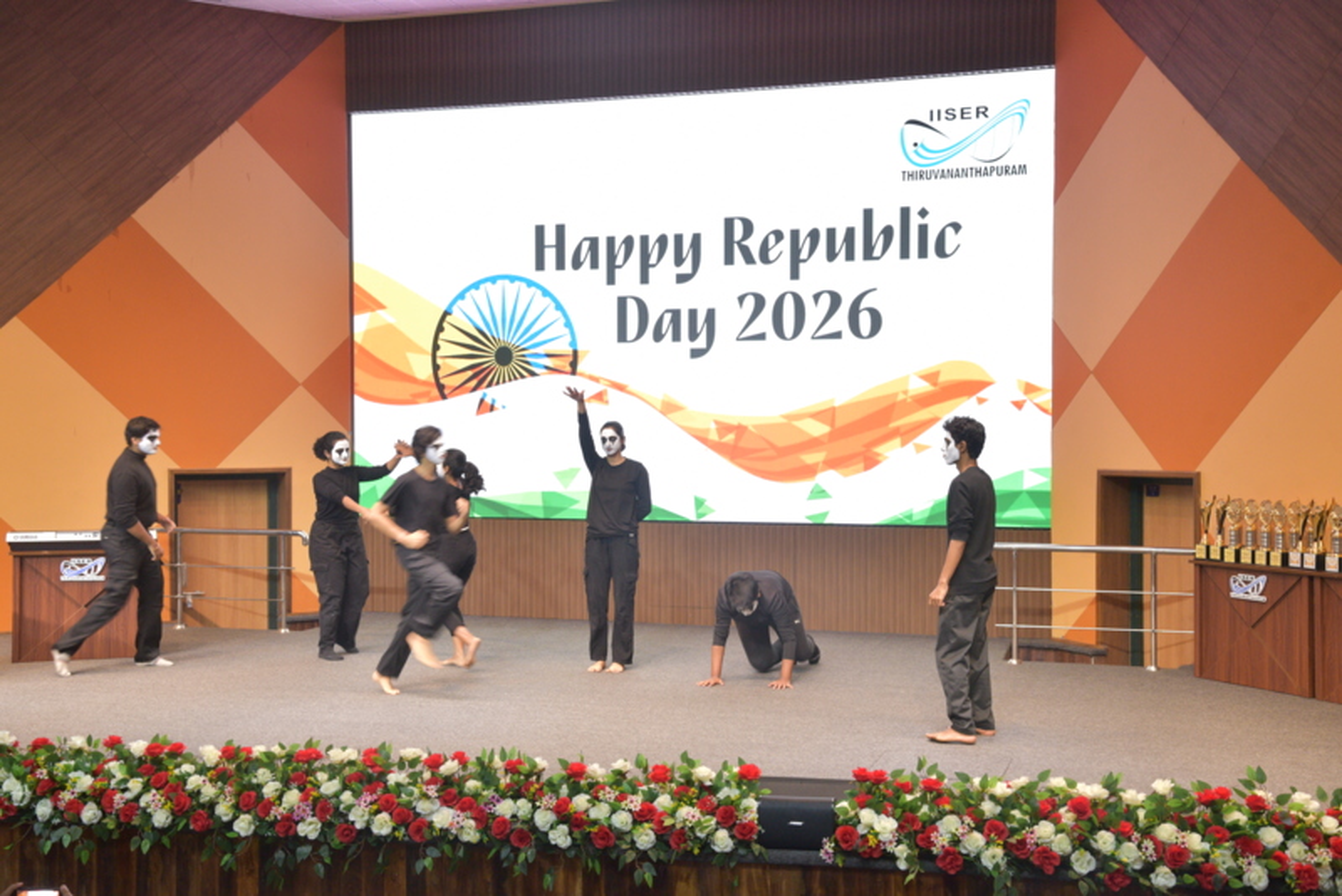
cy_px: 448
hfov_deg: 44.5
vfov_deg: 30.5
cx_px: 671
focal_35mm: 44
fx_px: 1641
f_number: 5.6
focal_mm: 44
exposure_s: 1/50
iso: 2000
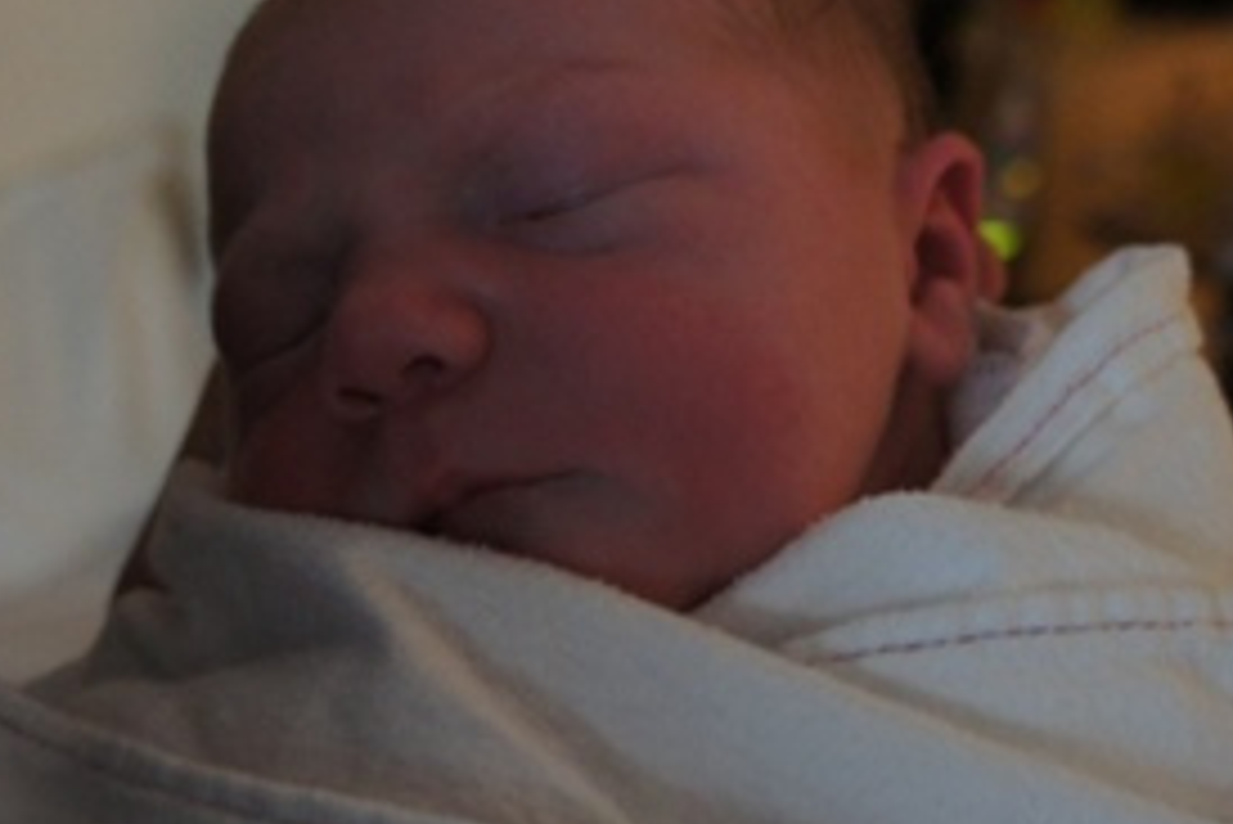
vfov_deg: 21.6
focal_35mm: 63
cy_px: 428
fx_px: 2159
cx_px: 585
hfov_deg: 31.9
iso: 1600
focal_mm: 18
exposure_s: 1/10
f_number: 3.5
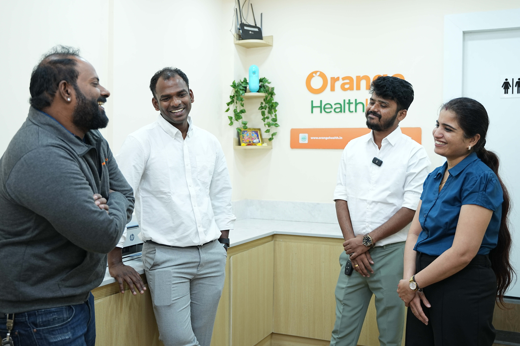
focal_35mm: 40
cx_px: 249
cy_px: 159
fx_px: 579
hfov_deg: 48.3
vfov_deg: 33.3
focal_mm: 34.1
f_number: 3.2
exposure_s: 1/160
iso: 640
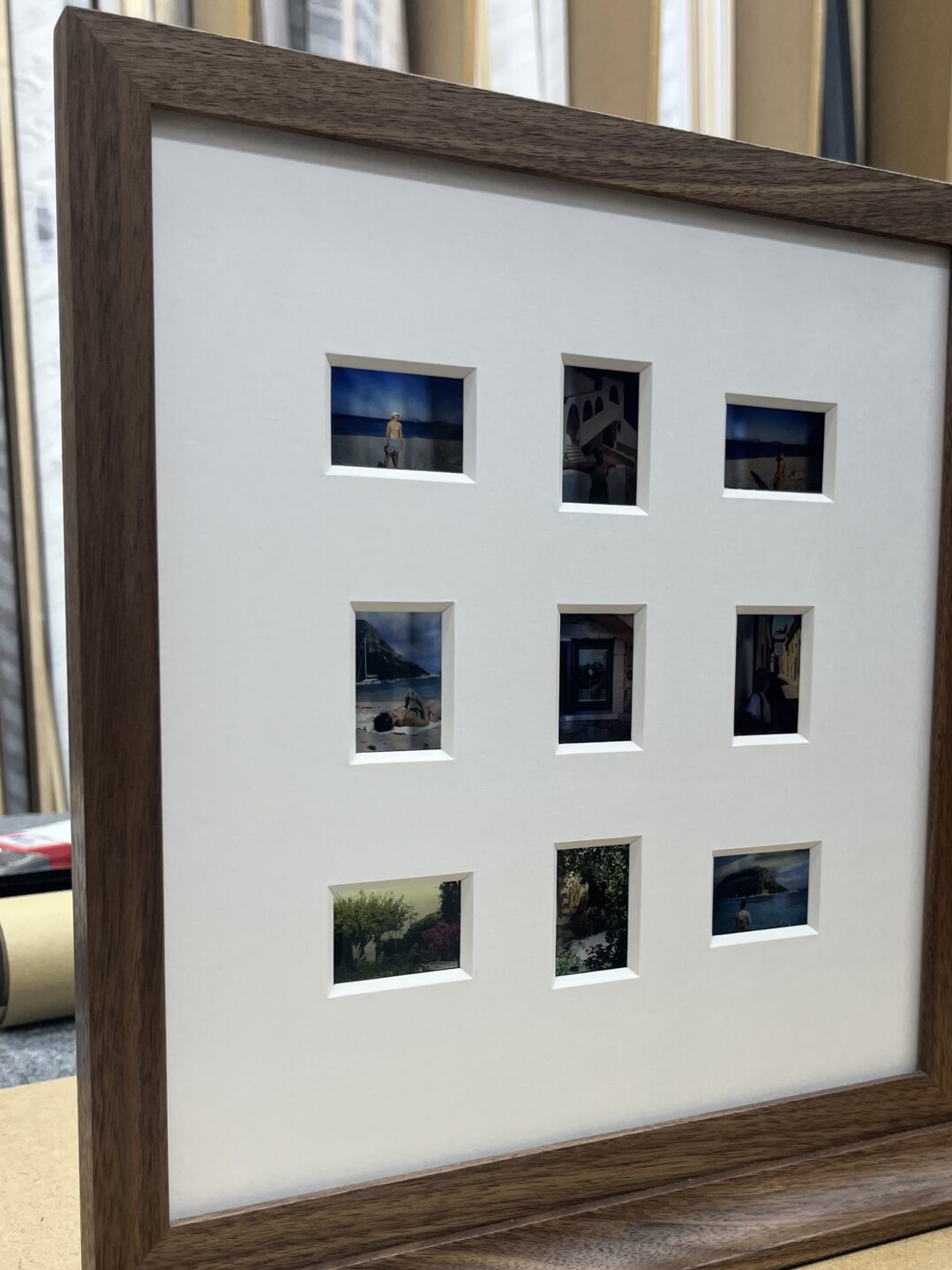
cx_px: 523
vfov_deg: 49.9
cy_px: 749
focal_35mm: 37
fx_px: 1357
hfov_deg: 38.6
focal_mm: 5.1
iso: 40
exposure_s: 1/100
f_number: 1.6
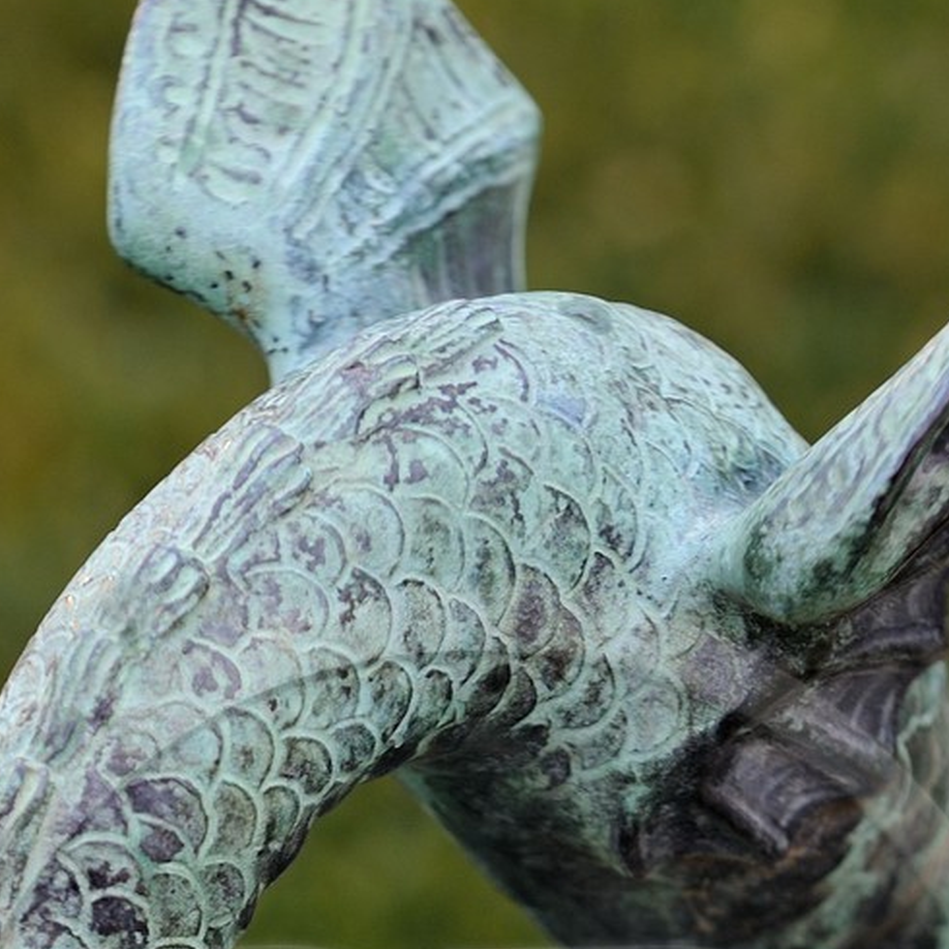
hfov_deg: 9.0
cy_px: 1187
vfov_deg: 8.9
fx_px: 6017
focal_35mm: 194
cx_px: 473
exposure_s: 1/60
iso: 200
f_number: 5.6
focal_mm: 70
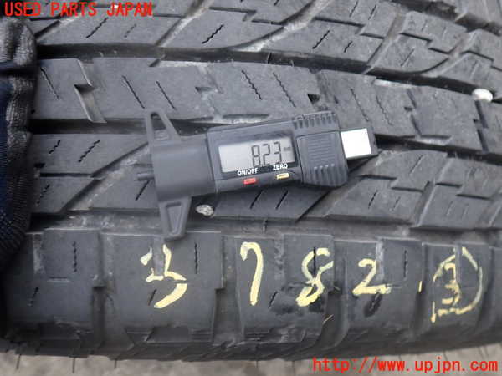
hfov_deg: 60.0
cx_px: 251
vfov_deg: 46.8
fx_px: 435
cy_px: 188
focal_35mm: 30
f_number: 2.3
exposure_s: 1/50
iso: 200
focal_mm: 5.4
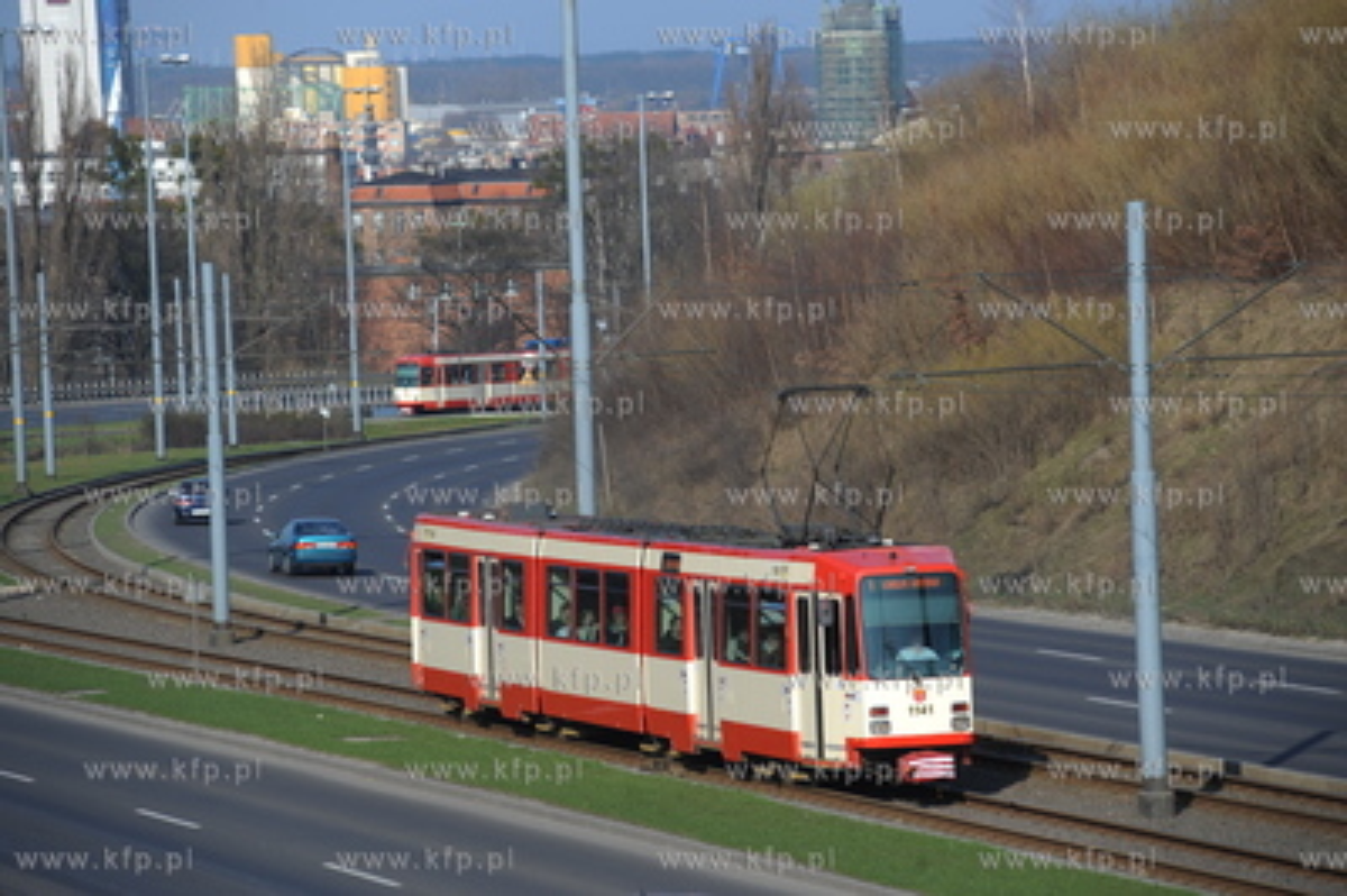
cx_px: 674
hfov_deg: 10.3
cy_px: 448
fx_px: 7477
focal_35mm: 200
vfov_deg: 6.9
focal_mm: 200
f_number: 5.6
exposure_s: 1/500
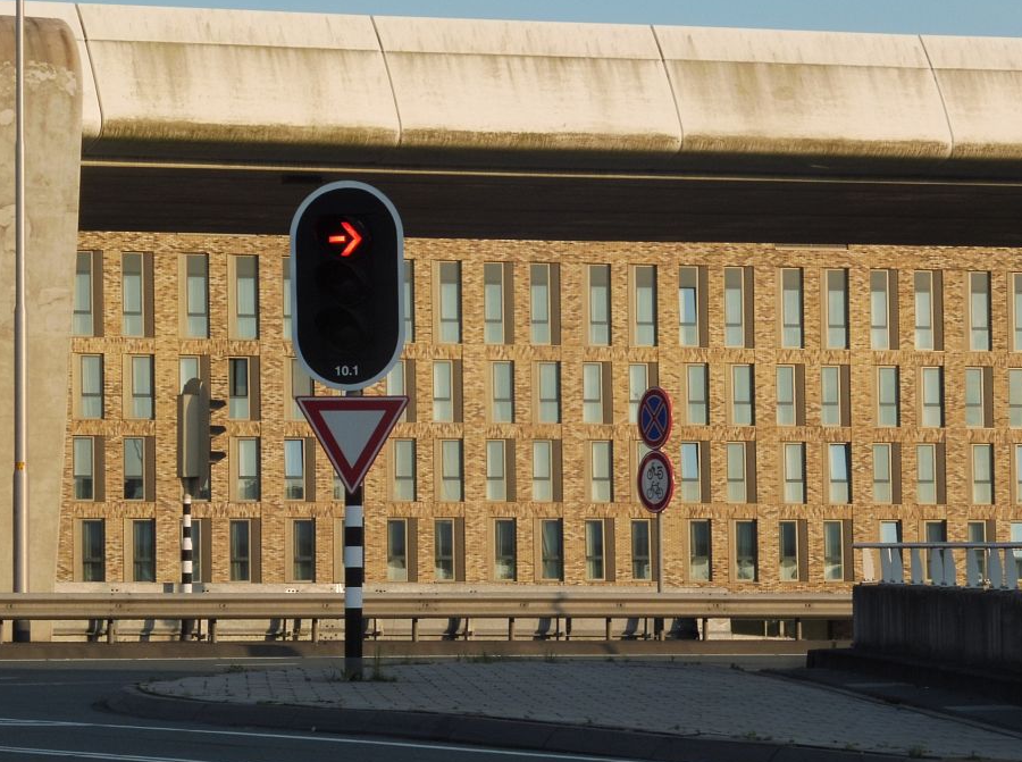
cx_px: 502
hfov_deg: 12.0
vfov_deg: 9.0
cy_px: 384
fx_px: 4861
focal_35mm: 165
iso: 100
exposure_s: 1/200
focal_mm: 25.9
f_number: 7.1
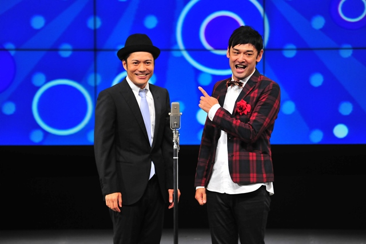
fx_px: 4064
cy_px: 122
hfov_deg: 5.2
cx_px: 183
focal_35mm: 400
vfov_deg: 3.4
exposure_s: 1/125
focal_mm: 400
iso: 1600
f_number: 5.6
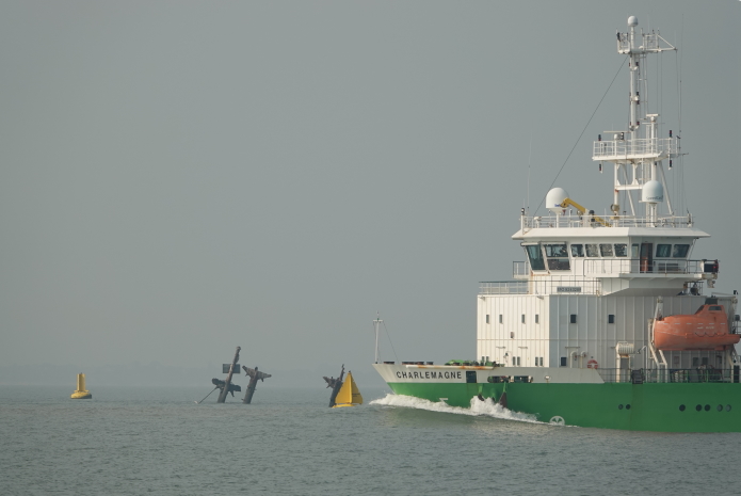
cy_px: 248
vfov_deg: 4.6
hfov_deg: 6.9
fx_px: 6181
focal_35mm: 300
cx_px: 370
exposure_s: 1/1000
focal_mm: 110.13
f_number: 5
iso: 100
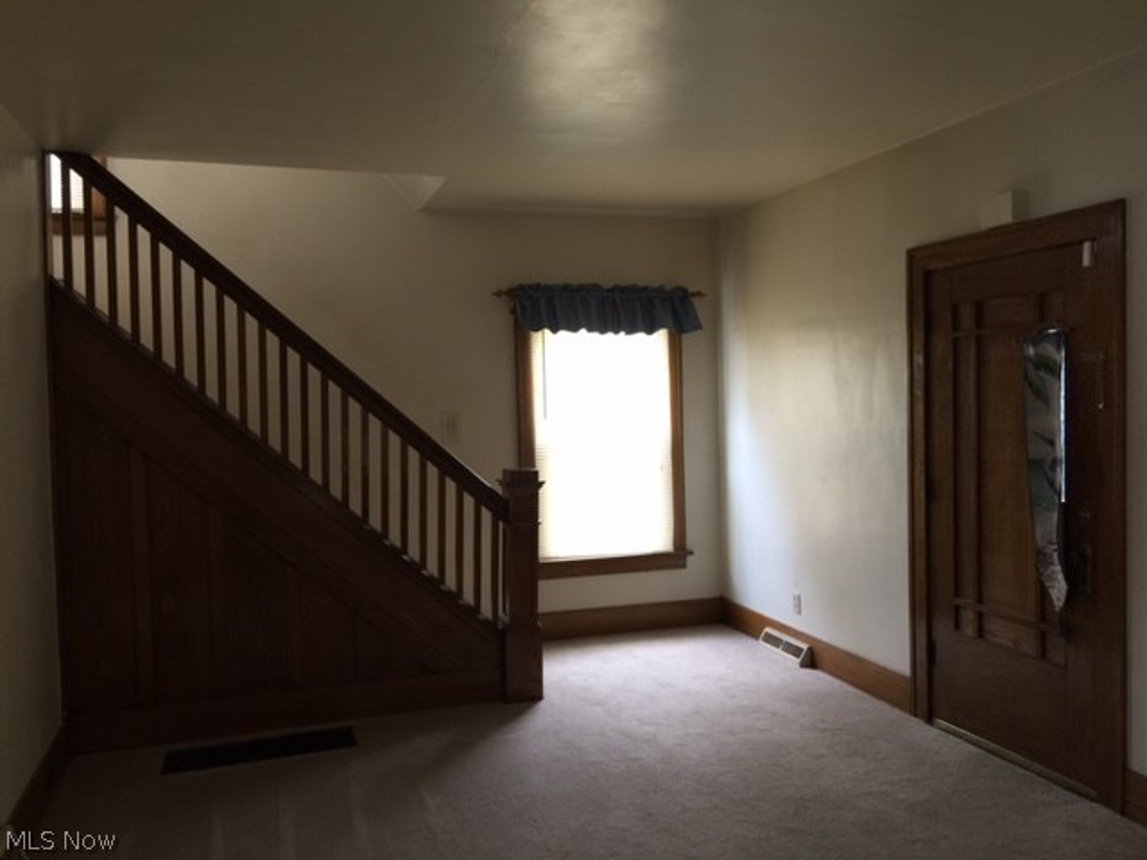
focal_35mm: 29
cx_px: 574
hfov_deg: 61.7
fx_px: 961
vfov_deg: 48.2
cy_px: 430
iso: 50
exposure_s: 1/15
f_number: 2.2
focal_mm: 4.15
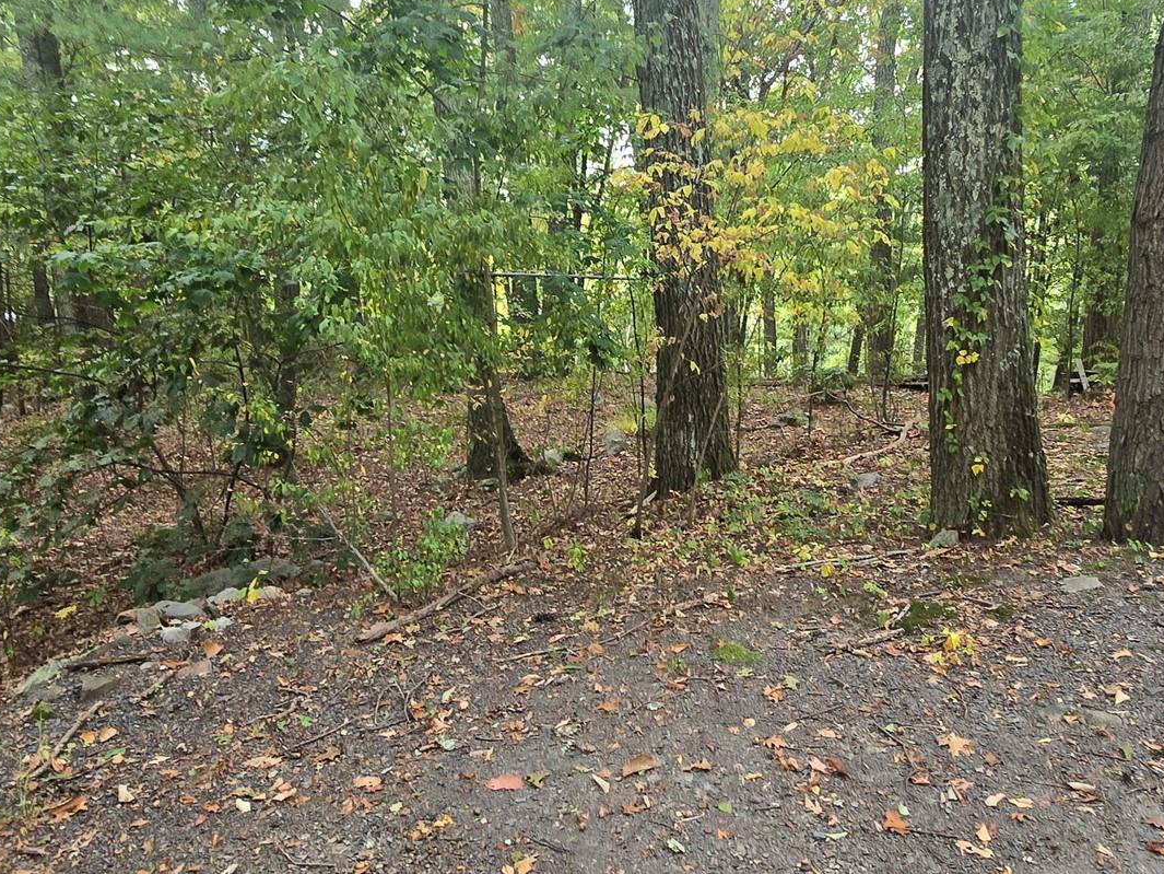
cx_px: 649
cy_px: 420
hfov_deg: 69.2
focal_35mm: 25
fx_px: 841
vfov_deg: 54.9
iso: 125
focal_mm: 2.2
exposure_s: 1/60
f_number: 2.2
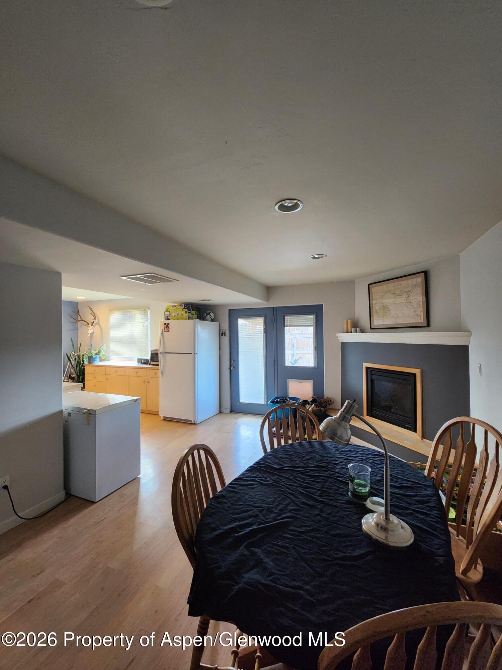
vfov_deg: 106.2
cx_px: 251
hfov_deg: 89.9
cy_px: 335
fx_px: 251
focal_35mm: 13
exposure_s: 1/60
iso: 400
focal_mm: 2.2
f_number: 2.2
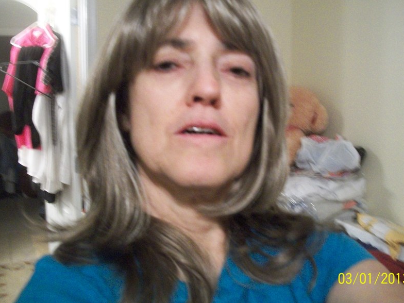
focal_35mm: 37
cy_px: 142
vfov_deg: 38.7
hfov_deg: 50.1
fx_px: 432
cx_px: 199
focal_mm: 5.7
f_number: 2.9
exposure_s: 1/15
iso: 400
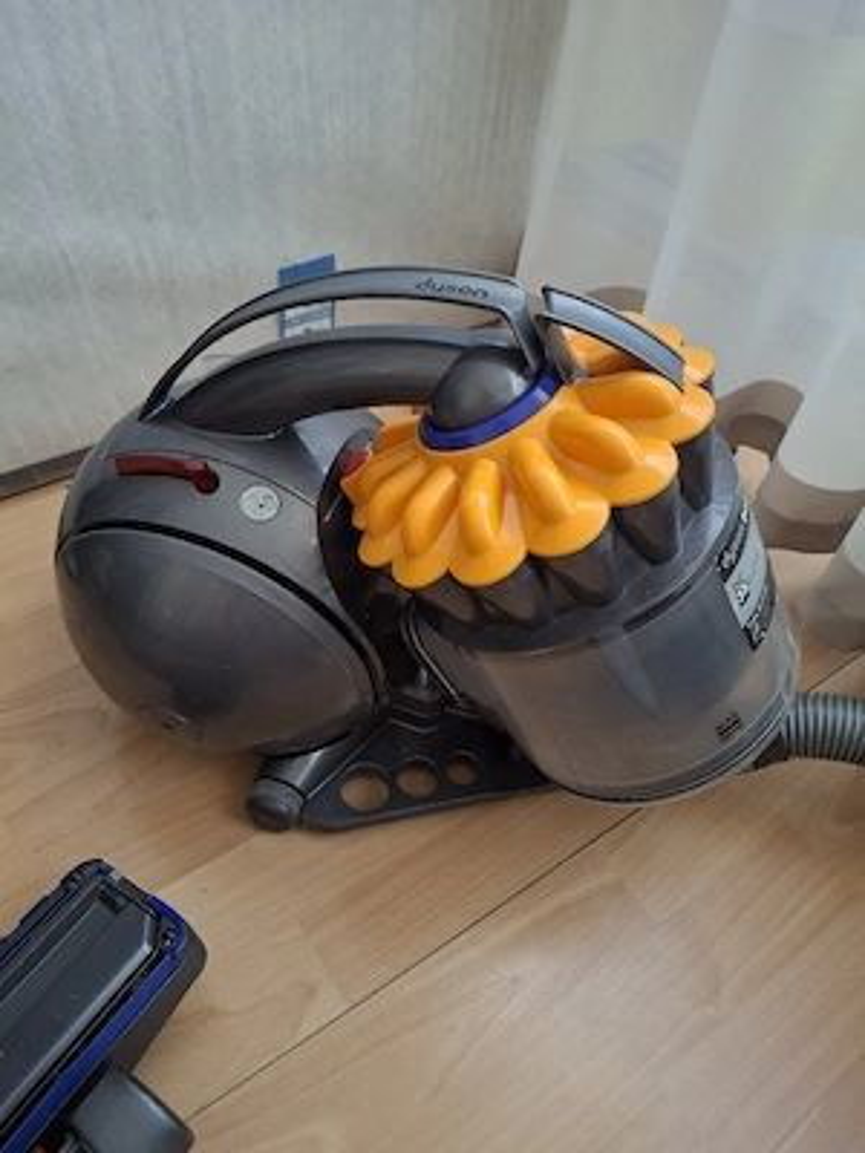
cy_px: 576
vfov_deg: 69.4
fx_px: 833
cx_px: 432
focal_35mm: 25
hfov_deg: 54.9
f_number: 1.8
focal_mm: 4.69
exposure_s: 1/25
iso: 640
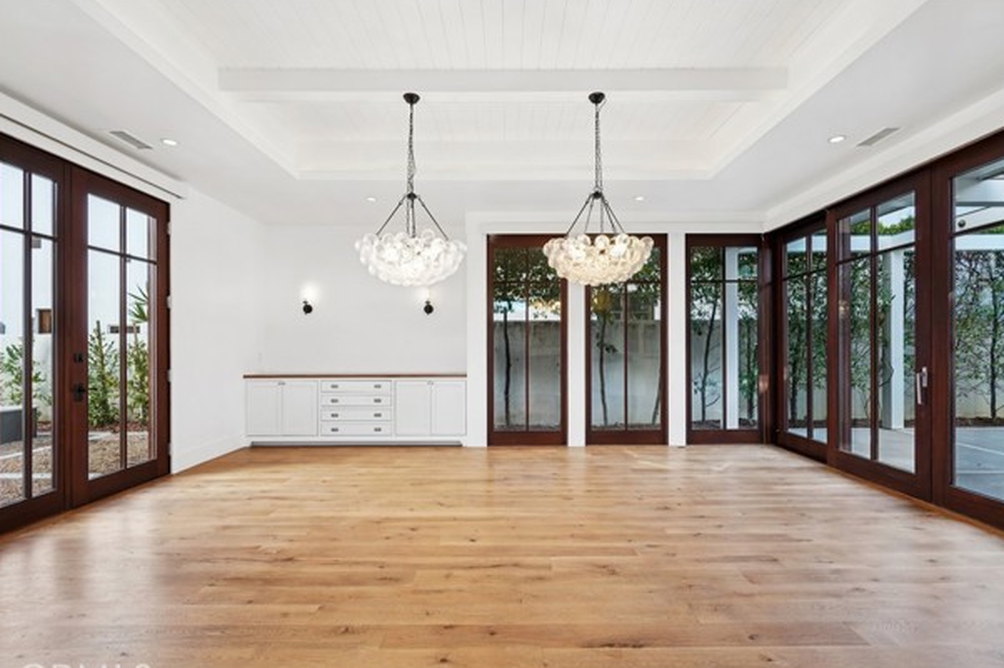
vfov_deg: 70.4
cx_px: 520
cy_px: 348
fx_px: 474
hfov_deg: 93.3
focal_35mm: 17
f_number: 8
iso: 400
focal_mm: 16
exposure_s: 1/30
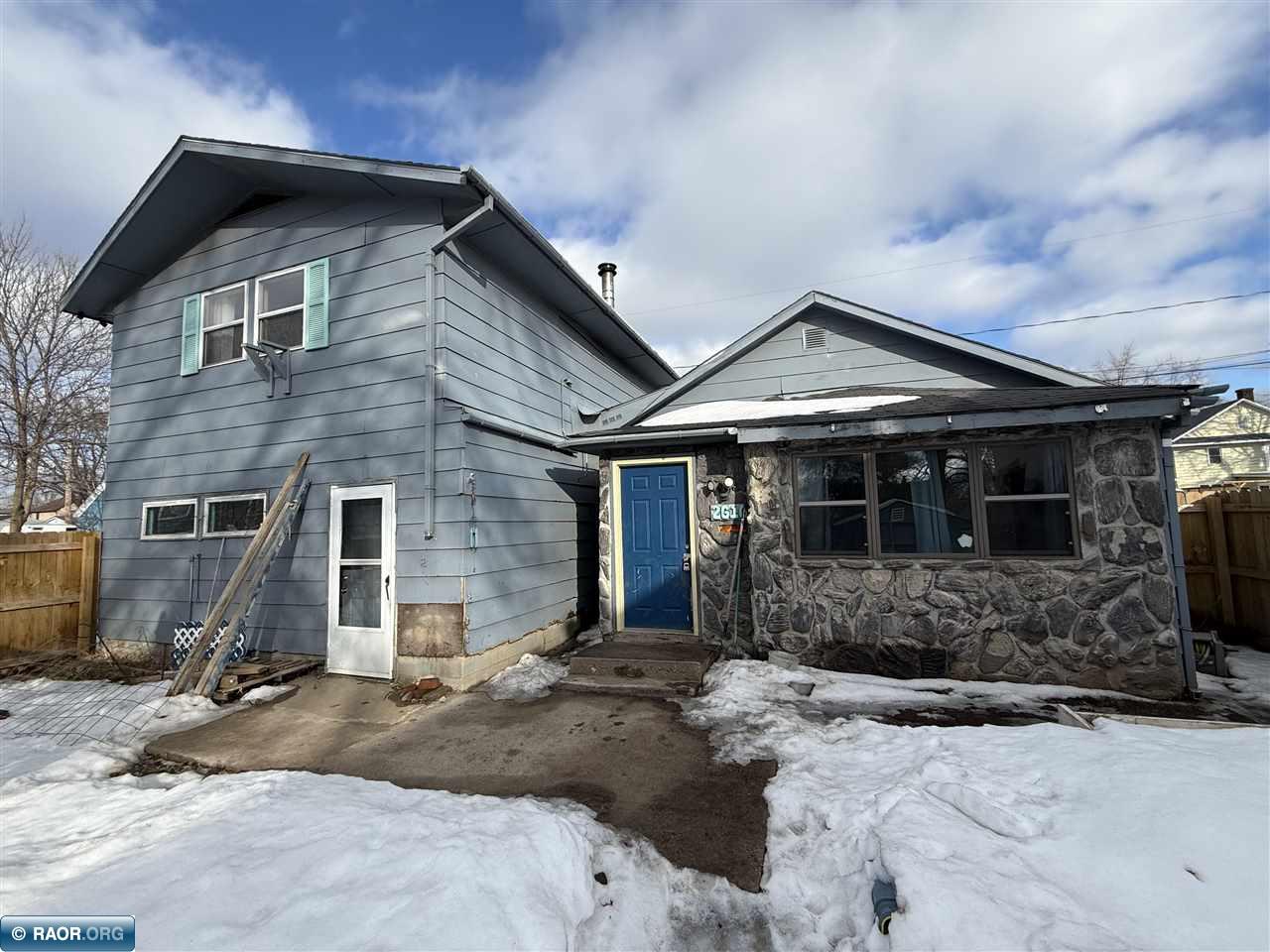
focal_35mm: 14
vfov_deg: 85.7
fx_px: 514
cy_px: 476
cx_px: 635
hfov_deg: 102.1
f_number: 2.2
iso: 50
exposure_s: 1/1399
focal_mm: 2.22
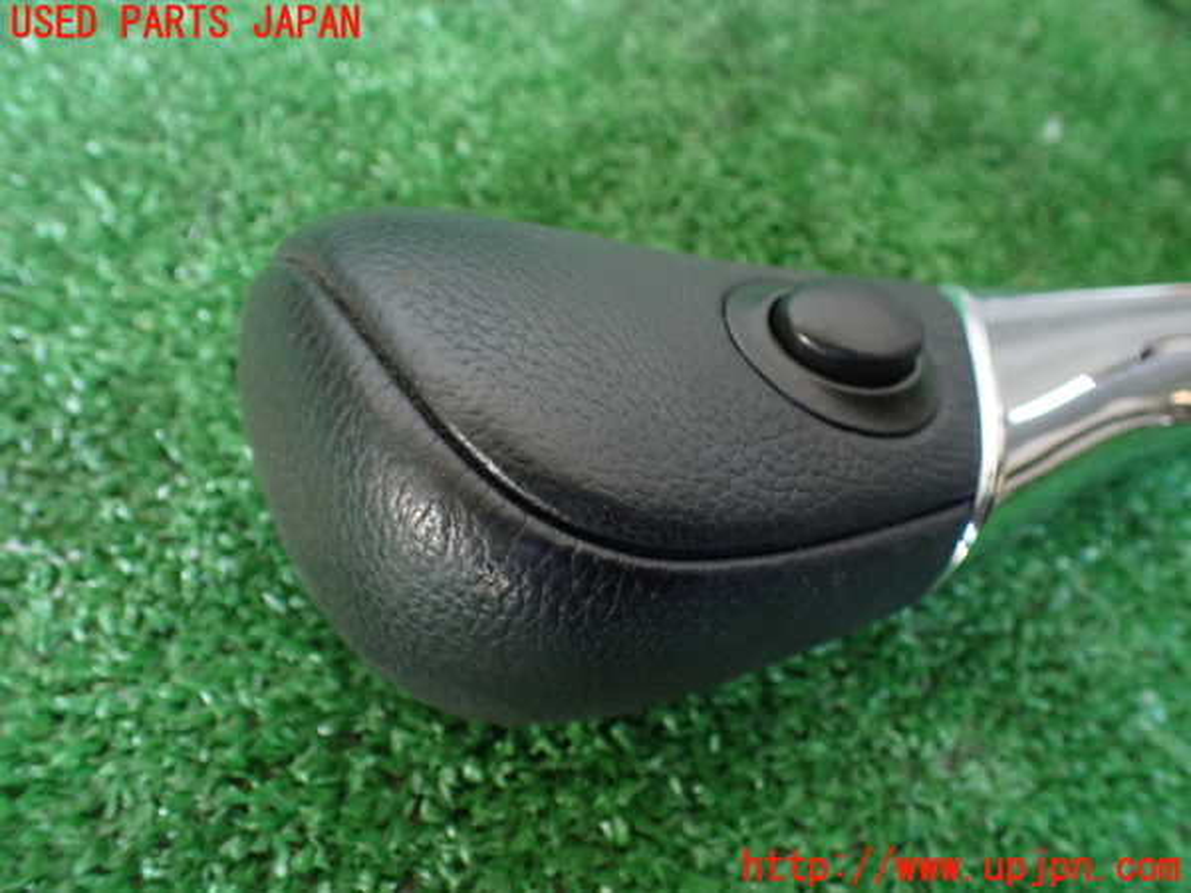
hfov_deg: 60.0
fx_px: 1032
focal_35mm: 30
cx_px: 596
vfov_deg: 46.8
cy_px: 446
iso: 800
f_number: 2.3
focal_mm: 5.4
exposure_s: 1/60
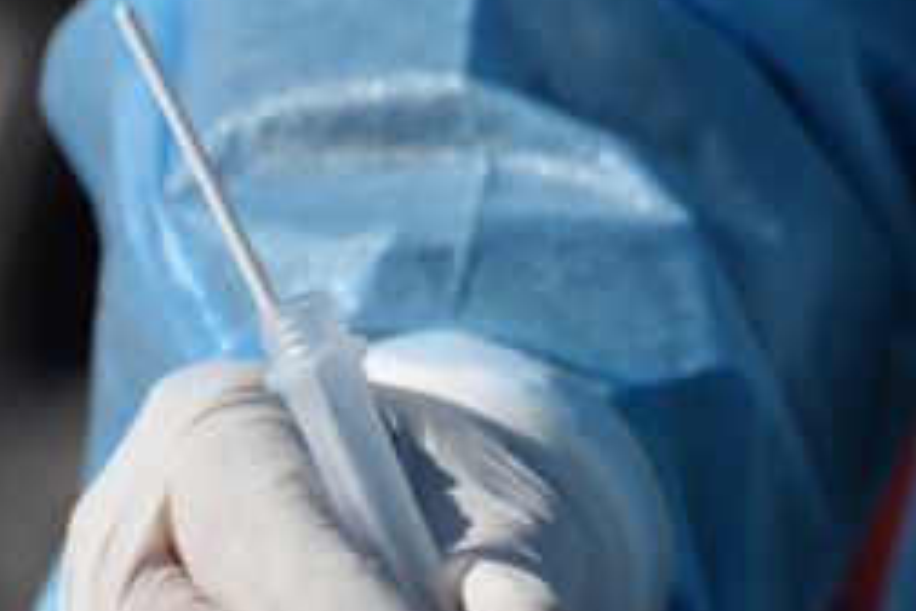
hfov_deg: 2.3
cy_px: 660
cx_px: 861
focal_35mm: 878
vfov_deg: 1.6
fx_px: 22338
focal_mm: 230
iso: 250
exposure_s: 1/2500
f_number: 5.6
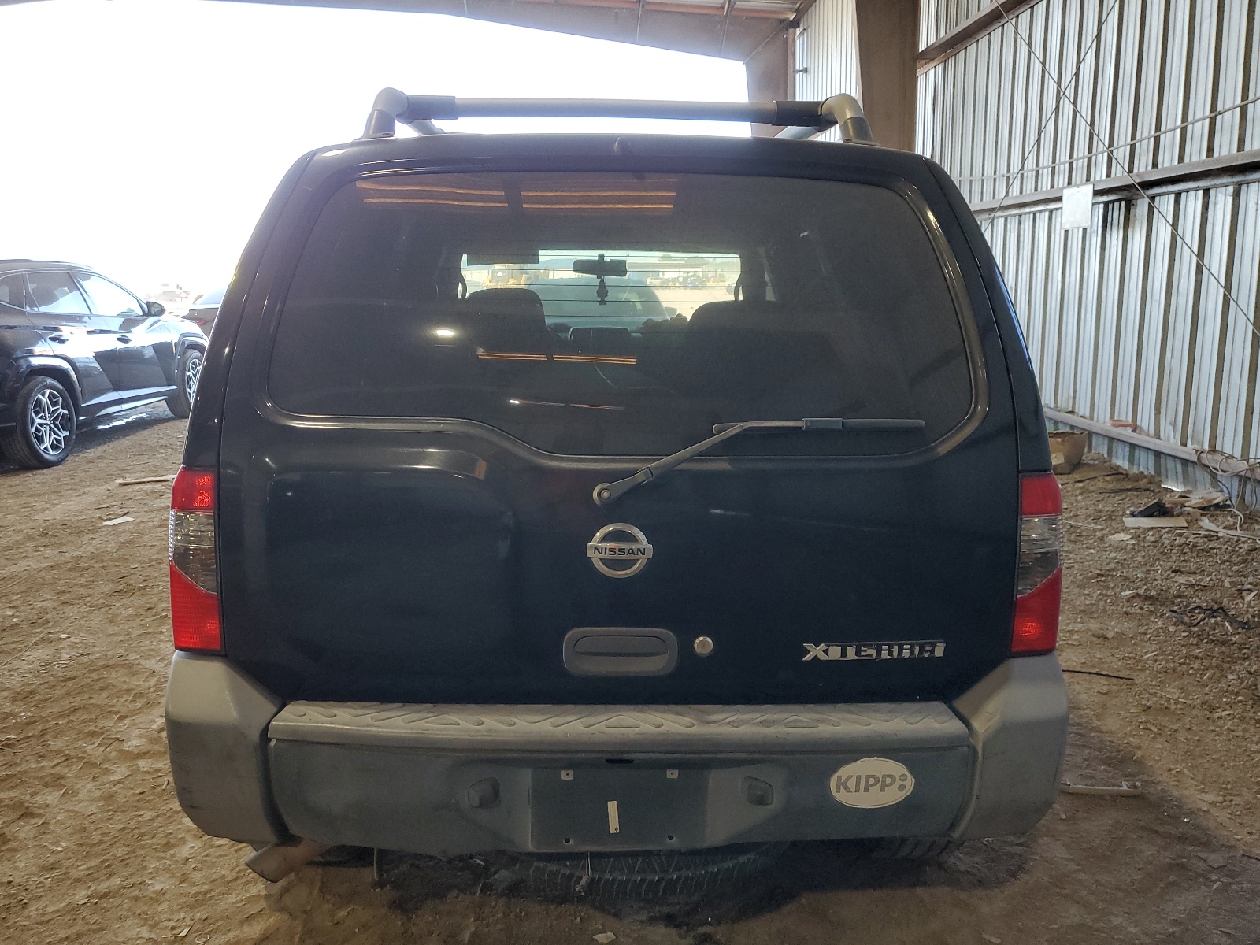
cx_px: 630
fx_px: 946
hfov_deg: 67.3
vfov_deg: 53.1
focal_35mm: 26
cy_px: 472
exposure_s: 1/100
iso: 88
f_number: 1.5
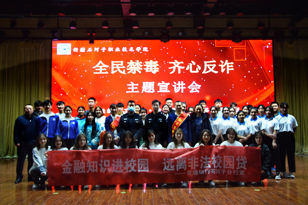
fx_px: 308
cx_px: 154
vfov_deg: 36.9
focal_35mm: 36
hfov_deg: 53.1
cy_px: 102
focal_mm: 24
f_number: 4
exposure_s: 1/60
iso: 1600
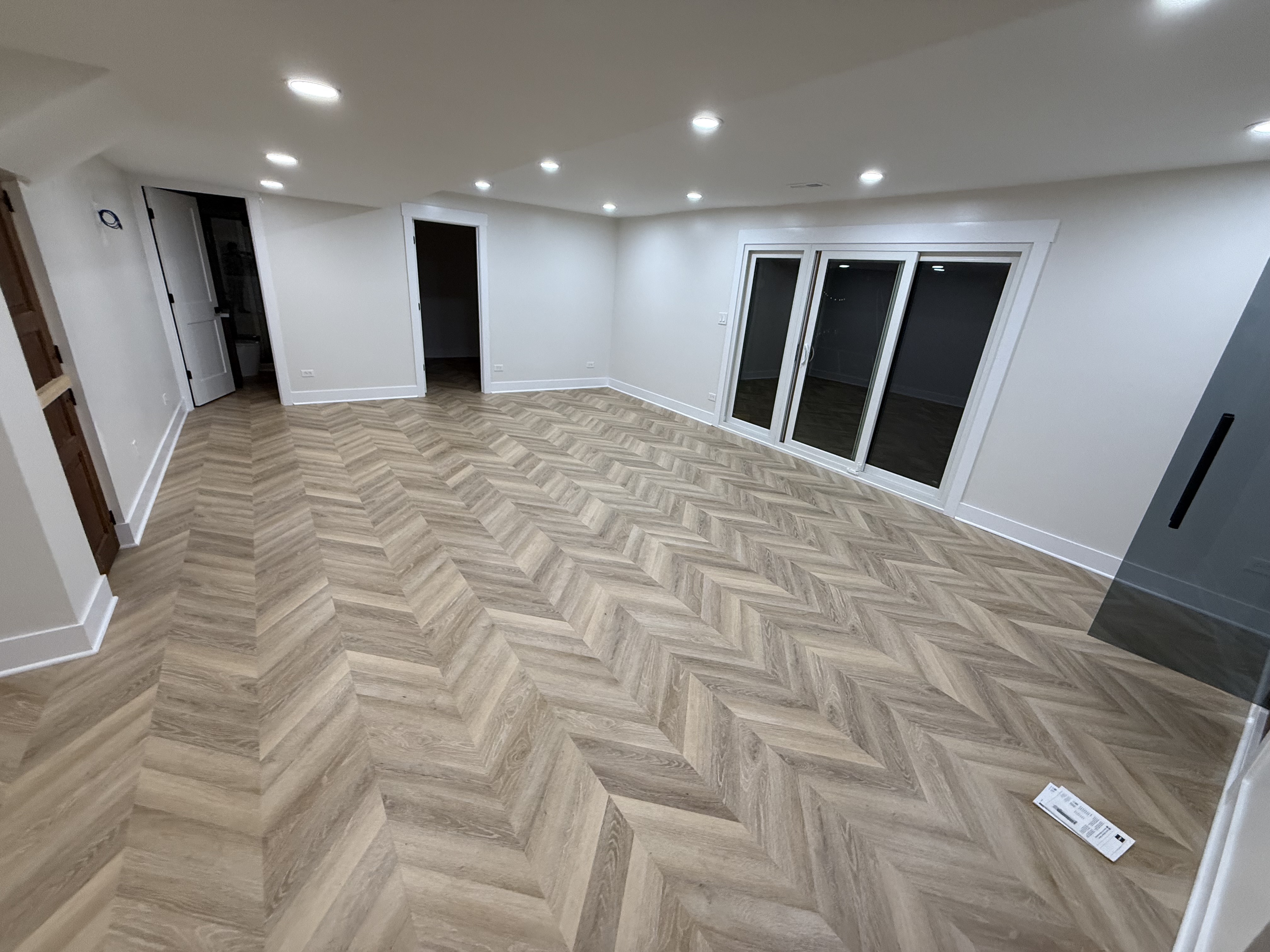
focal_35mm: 14
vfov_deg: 85.7
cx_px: 635
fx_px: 514
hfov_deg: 102.1
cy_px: 476
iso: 250
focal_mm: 2.22
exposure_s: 1/120
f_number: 2.2
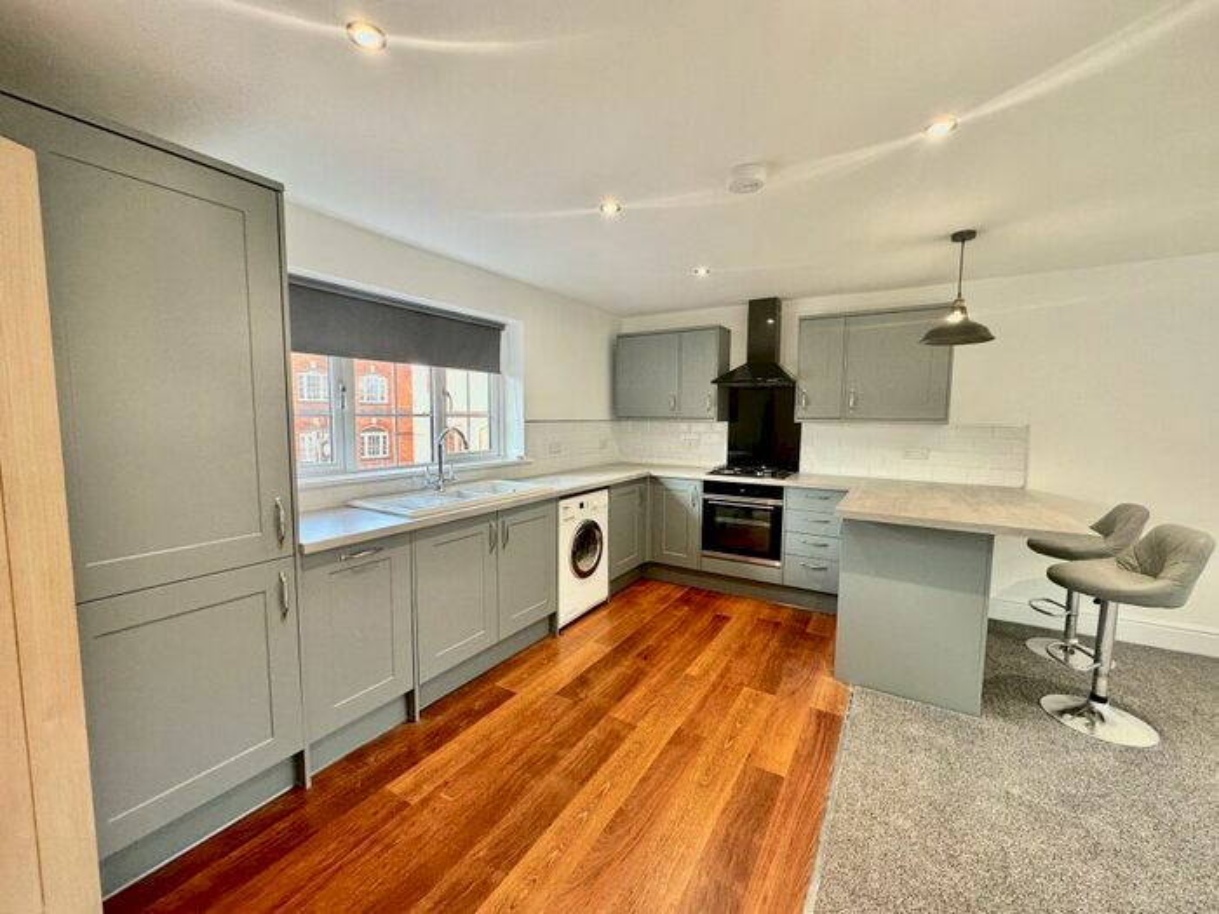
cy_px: 457
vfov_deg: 85.7
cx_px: 610
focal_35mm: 14
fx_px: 493
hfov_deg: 102.1
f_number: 2.2
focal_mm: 2.22
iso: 125
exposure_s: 1/100
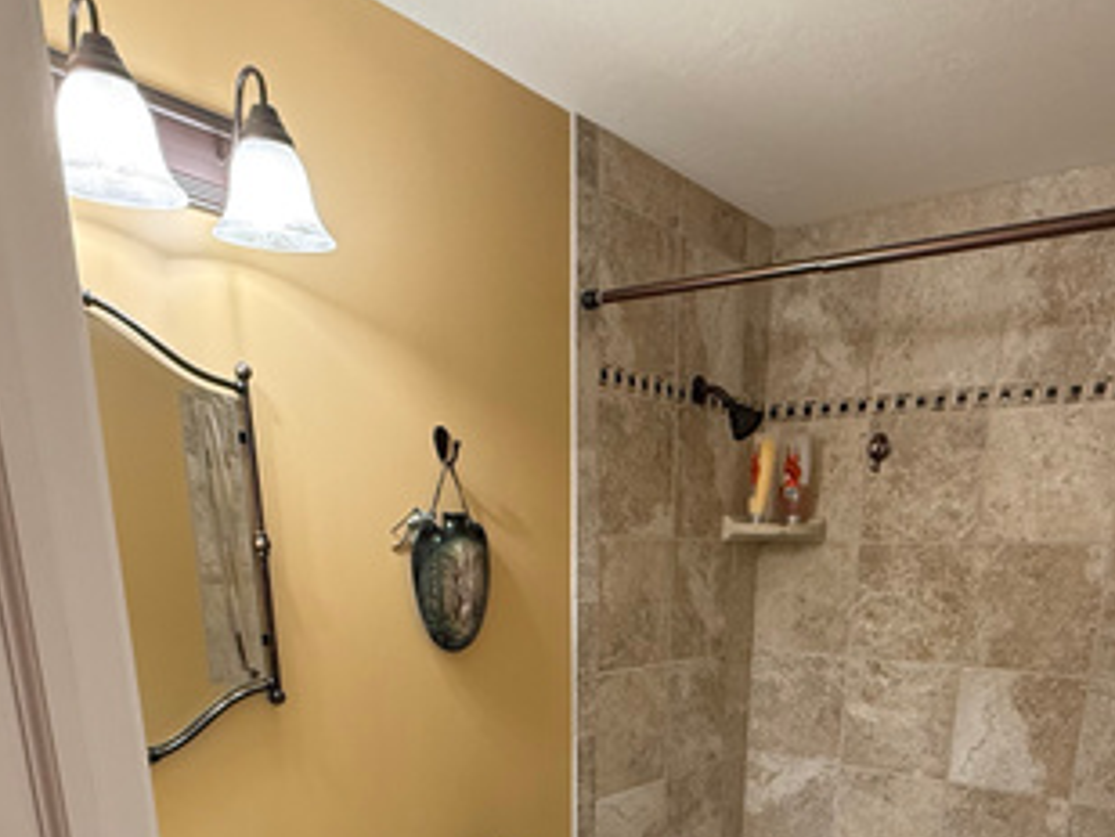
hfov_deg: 61.4
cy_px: 830
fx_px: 934
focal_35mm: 29
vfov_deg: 42.1
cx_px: 628
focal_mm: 2.22
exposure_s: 1/60
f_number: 2.2
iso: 200
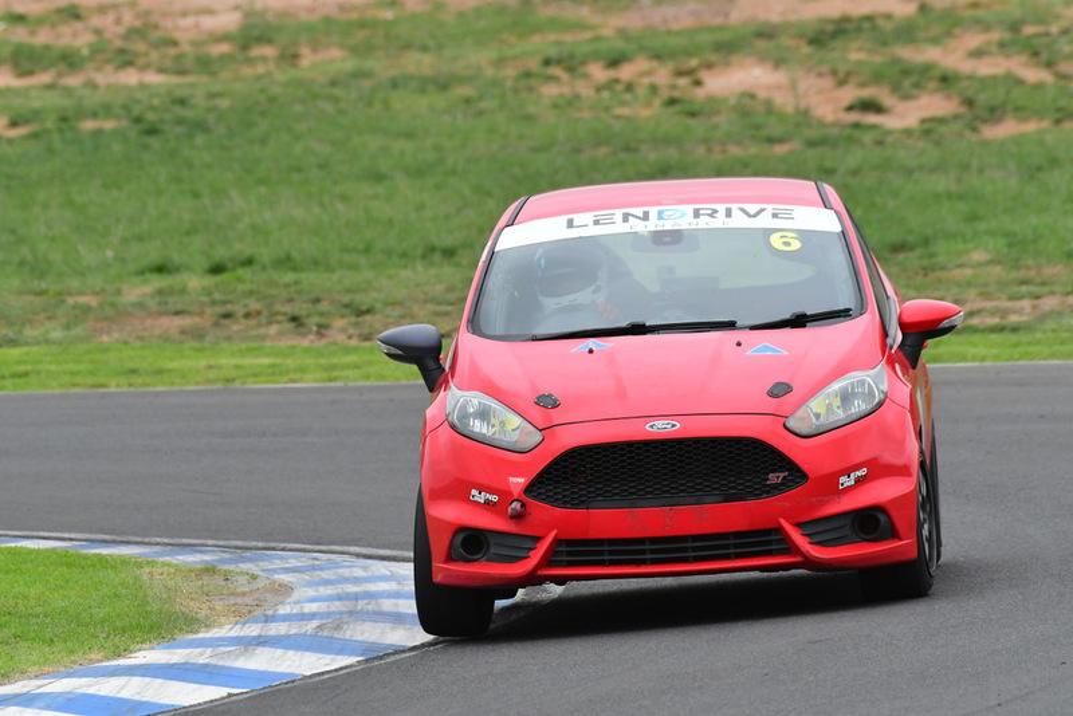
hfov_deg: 2.7
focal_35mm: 750
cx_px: 536
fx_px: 22361
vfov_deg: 1.8
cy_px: 358
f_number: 10
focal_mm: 500
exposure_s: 1/640
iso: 1600
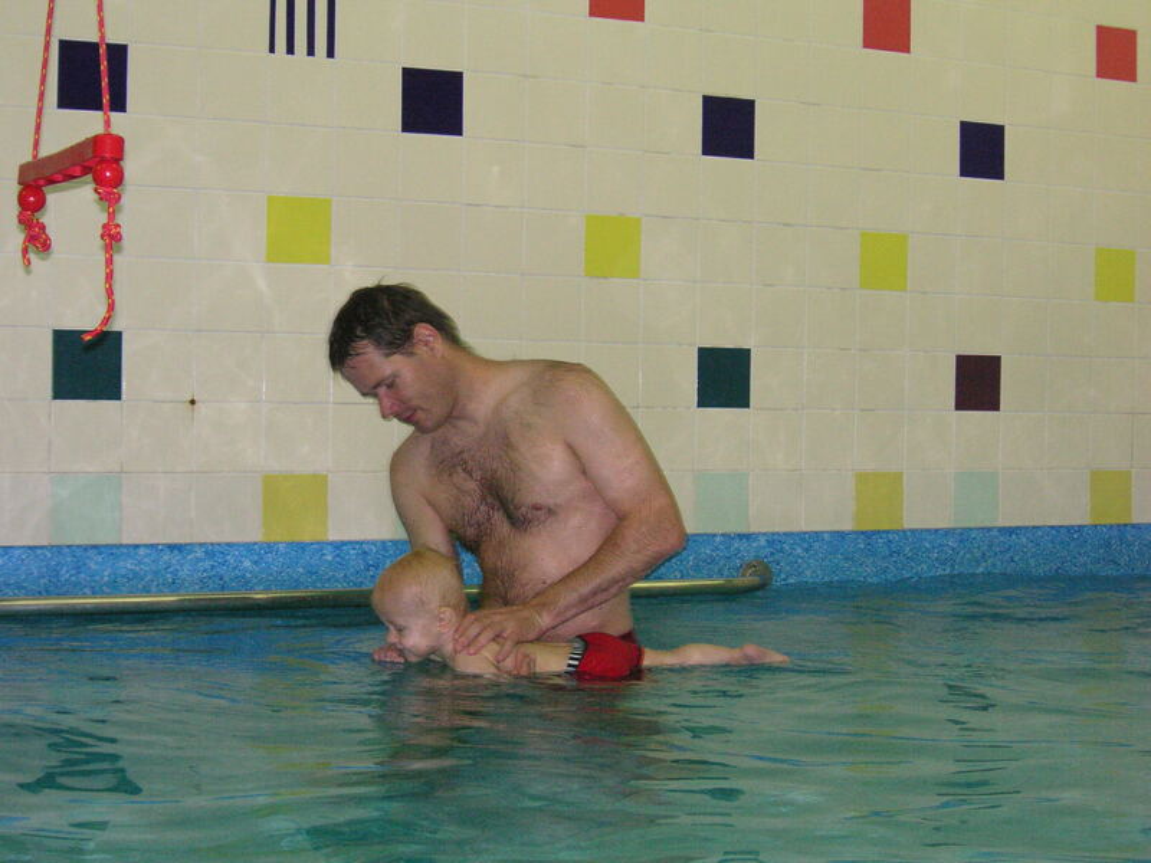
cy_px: 432
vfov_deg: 27.5
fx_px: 1762
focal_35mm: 53
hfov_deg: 36.2
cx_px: 576
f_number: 3.6
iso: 160
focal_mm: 8.9
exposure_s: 1/45
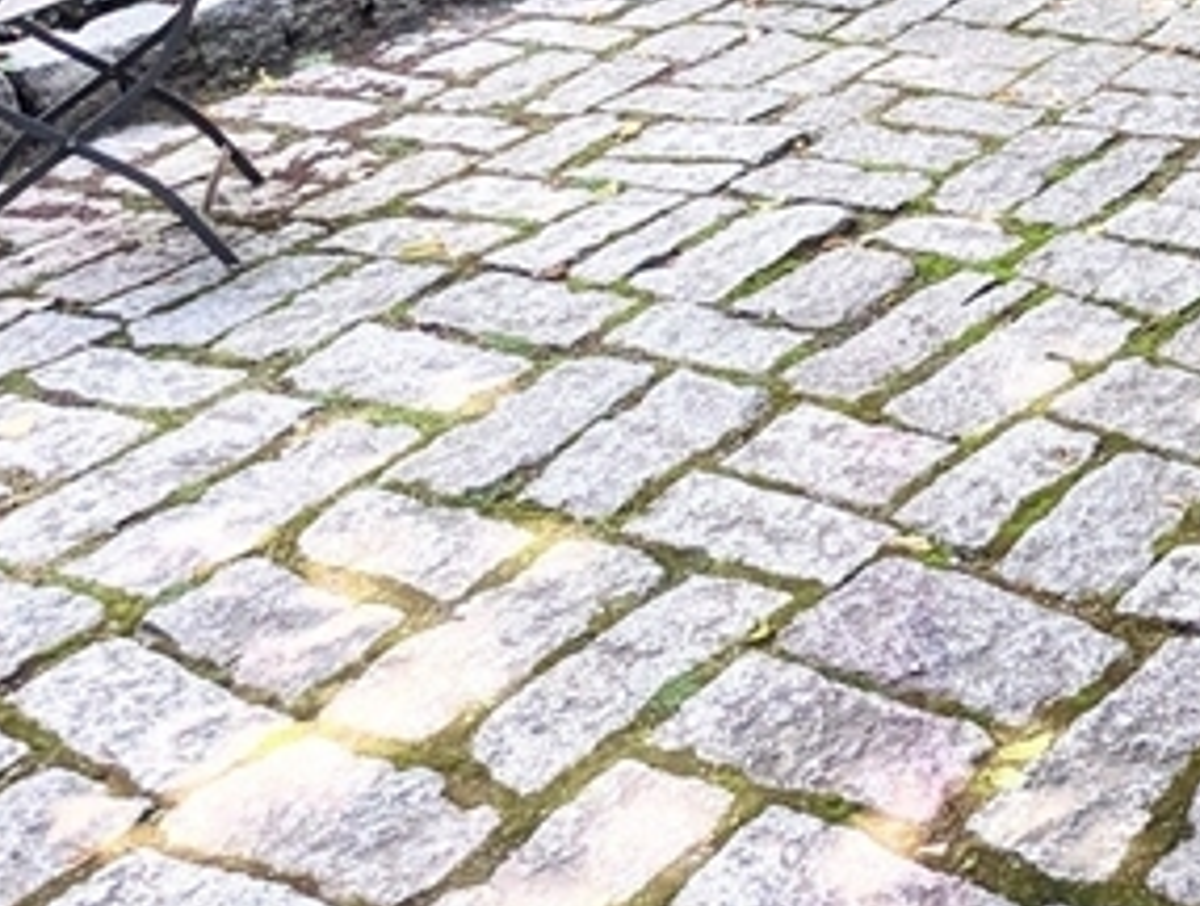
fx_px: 1981
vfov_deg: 21.8
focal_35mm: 57
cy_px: -419
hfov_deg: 28.3
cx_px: 1523
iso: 45
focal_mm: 2.35
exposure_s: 1/351
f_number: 2.2
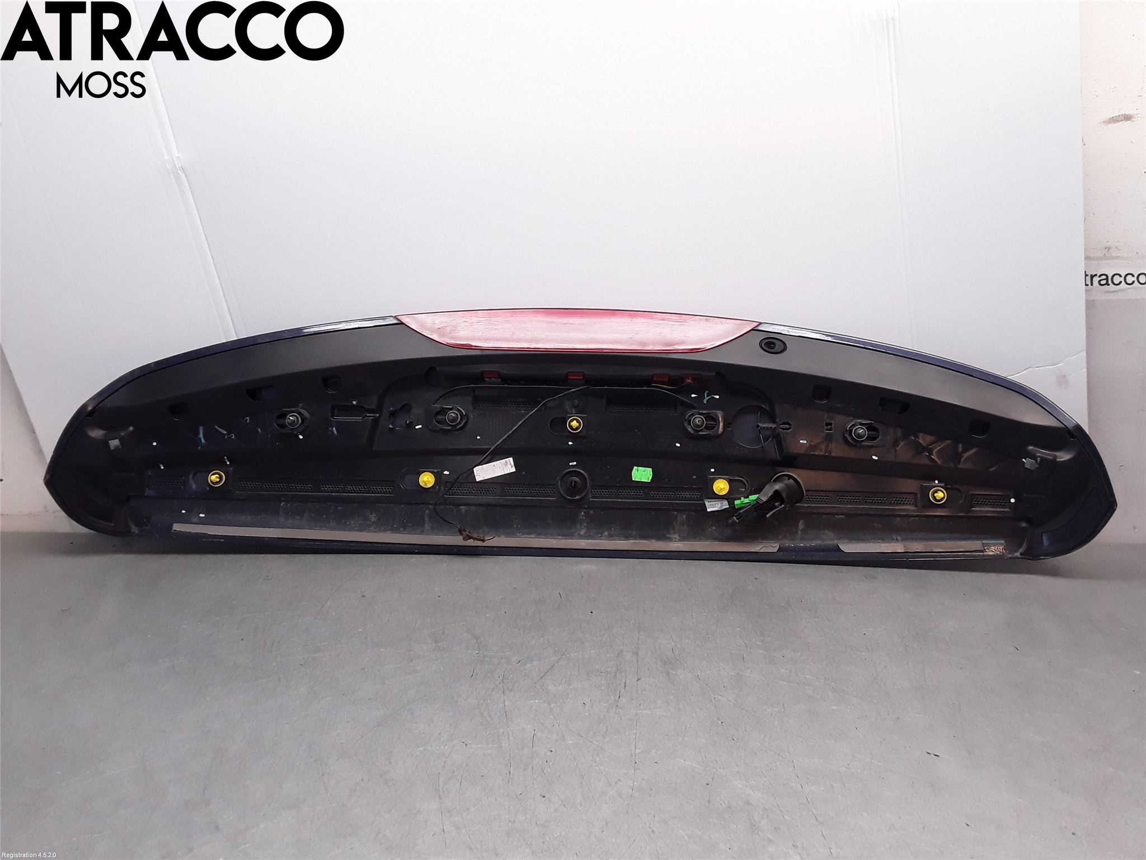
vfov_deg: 49.7
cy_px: 430
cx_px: 573
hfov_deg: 63.4
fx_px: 927
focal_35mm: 28
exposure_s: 1/136
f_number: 1.9
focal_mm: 2.91
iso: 100
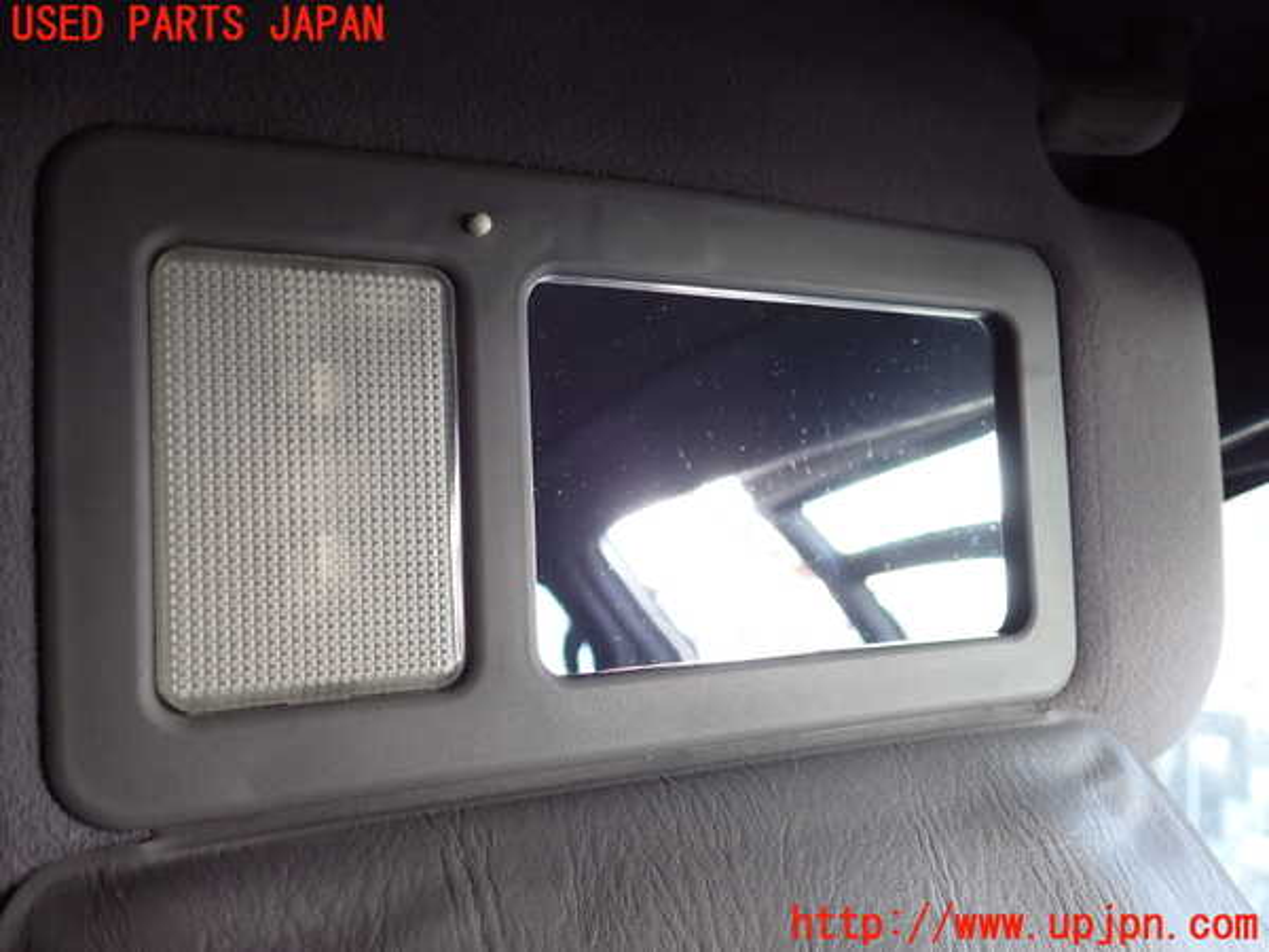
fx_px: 1100
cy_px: 476
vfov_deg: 46.8
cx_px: 634
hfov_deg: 60.0
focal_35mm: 30
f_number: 2.3
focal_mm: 5.4
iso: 200
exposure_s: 1/40
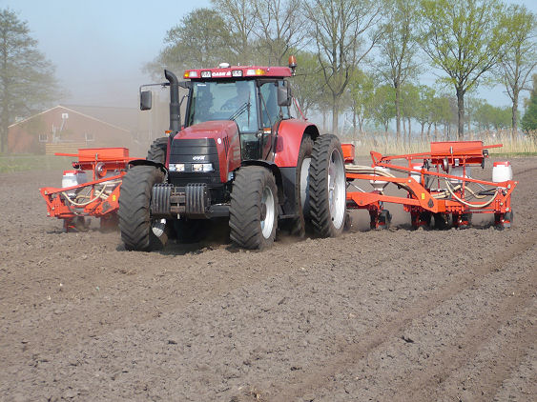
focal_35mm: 105
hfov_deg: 18.7
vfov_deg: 14.1
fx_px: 1629
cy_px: 201
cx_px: 268
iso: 100
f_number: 5
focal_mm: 17.4
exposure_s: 1/320
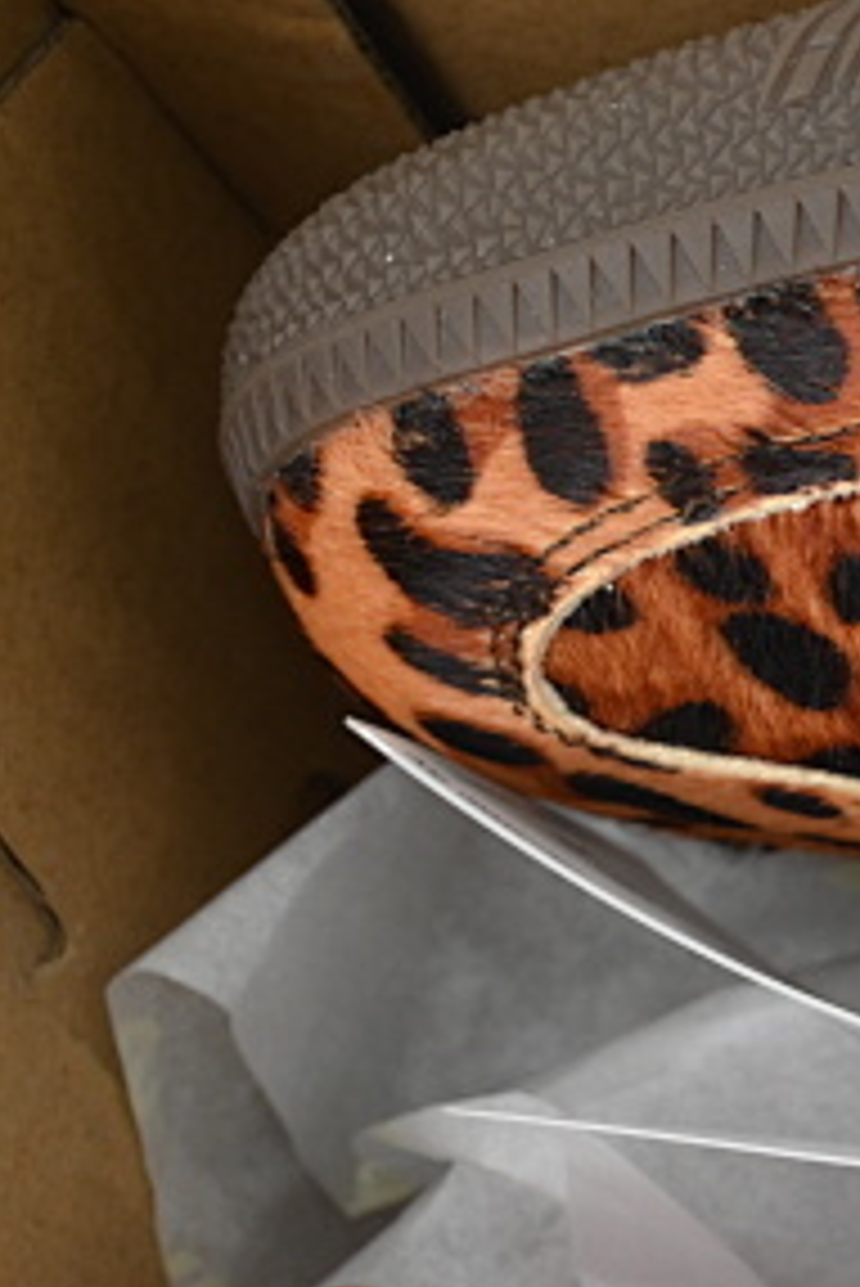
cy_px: 1287
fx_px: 4187
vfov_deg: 17.1
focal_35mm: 117
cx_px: 2071
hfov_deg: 10.2
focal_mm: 31
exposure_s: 1/100
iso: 400
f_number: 9
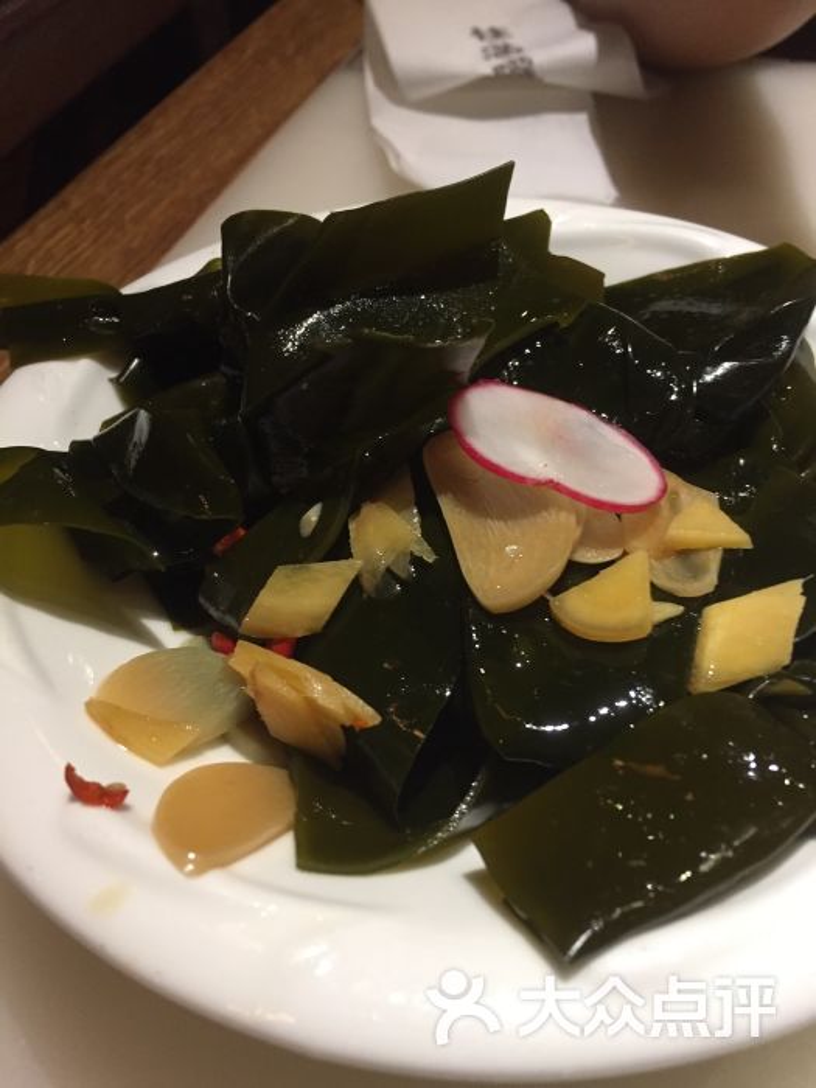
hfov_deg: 48.2
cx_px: 408
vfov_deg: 61.7
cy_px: 544
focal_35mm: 29
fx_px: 911
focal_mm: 4.15
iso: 250
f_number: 2.2
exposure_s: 1/33
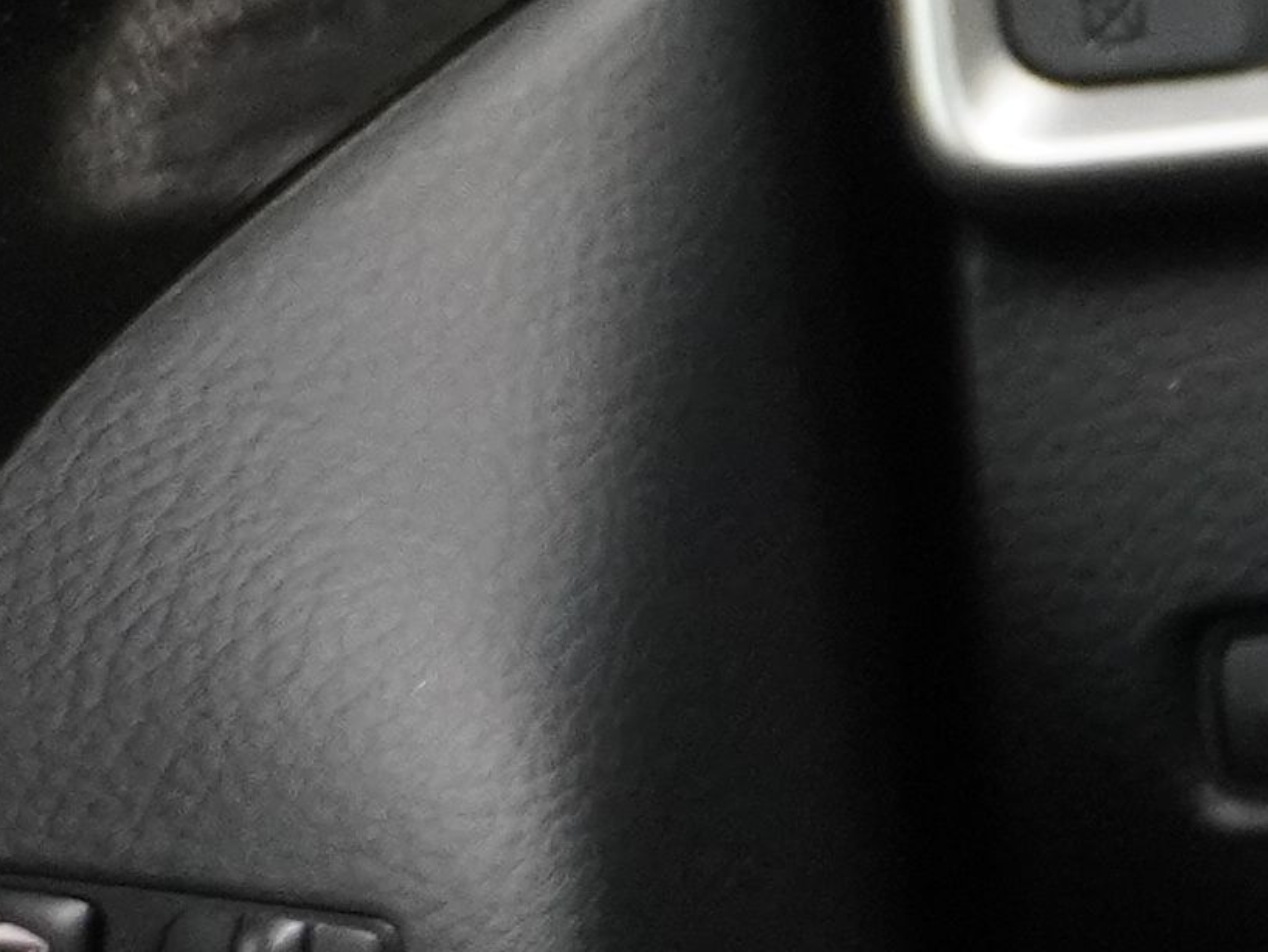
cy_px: 517
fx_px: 8922
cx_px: 4473
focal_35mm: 244
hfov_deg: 6.9
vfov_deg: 6.1
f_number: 4.5
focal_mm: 23
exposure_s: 1/40
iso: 1600
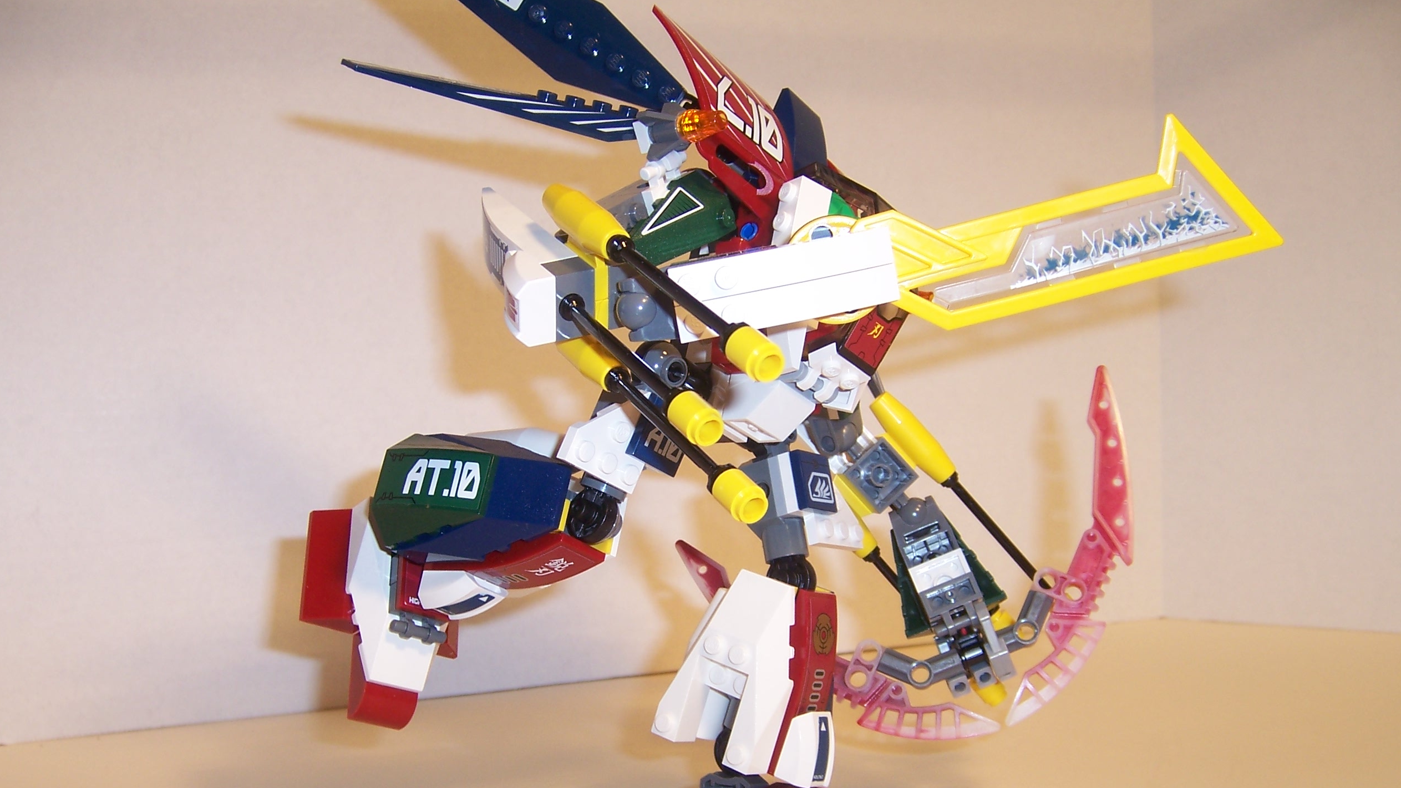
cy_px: 516
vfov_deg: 29.5
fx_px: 1486
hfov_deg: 50.5
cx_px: 703
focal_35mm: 40
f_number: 2.8
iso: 80
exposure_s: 1/200
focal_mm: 6.2
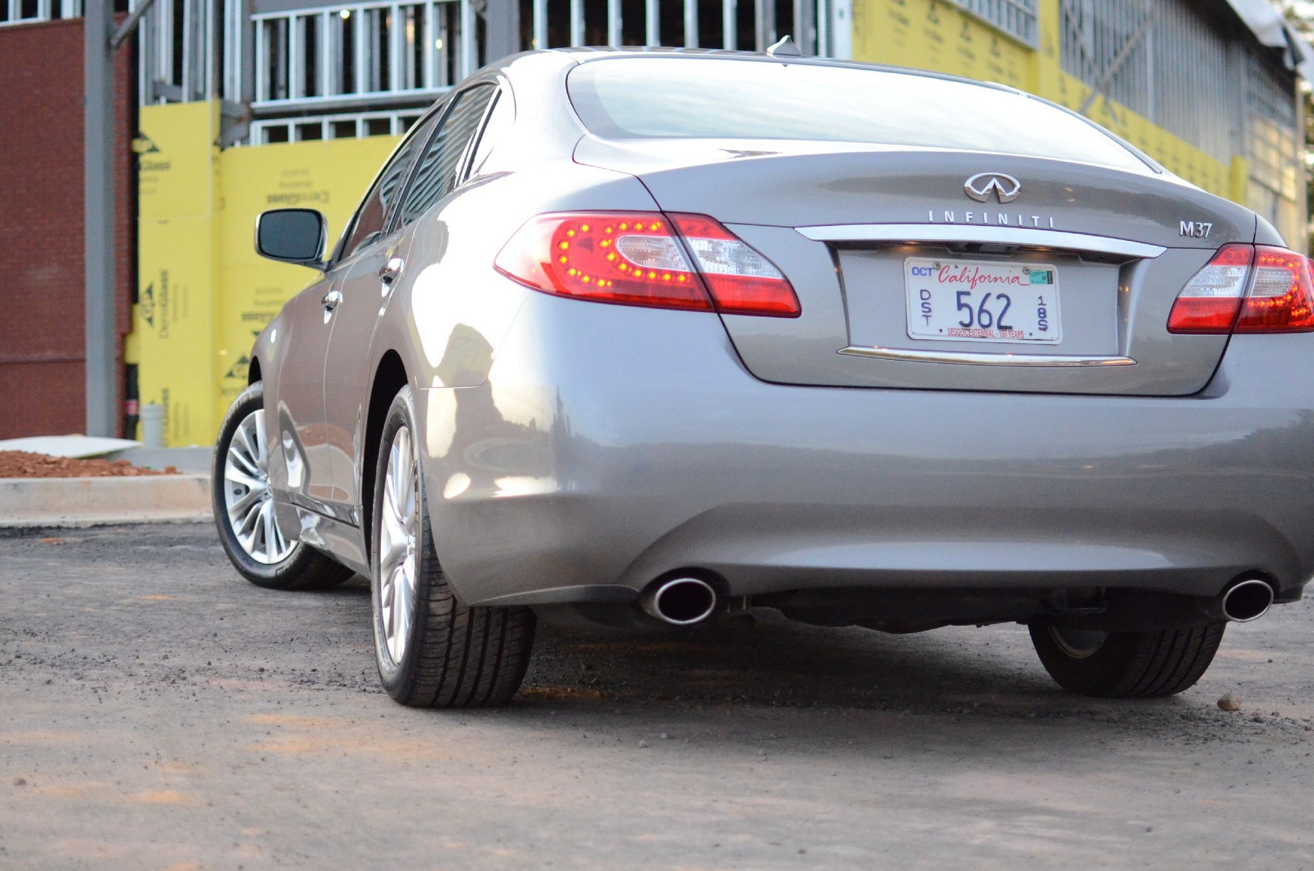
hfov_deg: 31.6
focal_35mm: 64
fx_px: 2317
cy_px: 364
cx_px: 782
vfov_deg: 21.3
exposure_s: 1/5000
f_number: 1.8
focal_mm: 35
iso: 3200
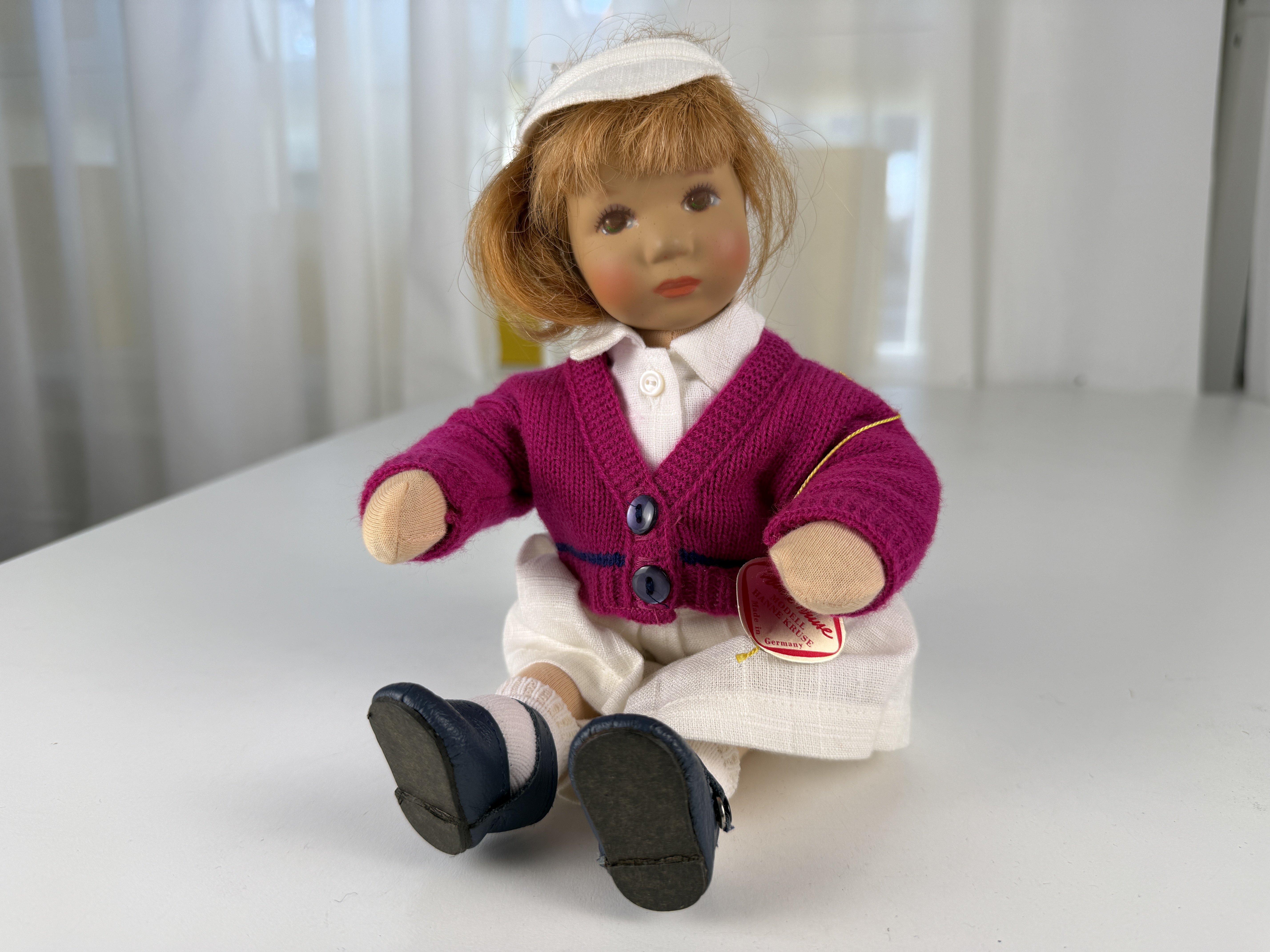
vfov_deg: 56.8
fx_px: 881
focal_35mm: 24
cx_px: 635
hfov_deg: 71.6
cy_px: 476
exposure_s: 1/219
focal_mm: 6.76
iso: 64
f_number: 1.78
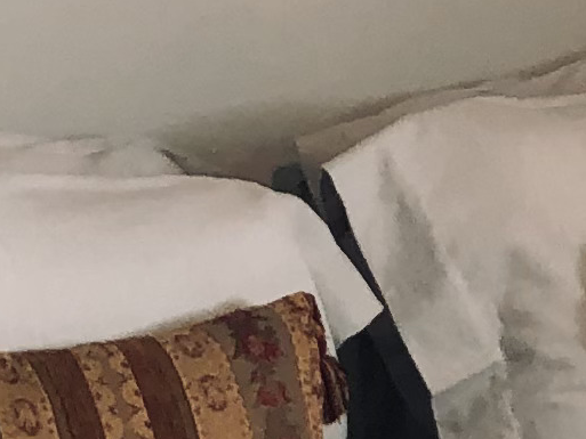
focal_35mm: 220
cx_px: 866
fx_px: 3725
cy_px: 52
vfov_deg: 6.7
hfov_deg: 8.8
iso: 80
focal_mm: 3.99
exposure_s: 1/17
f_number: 1.8
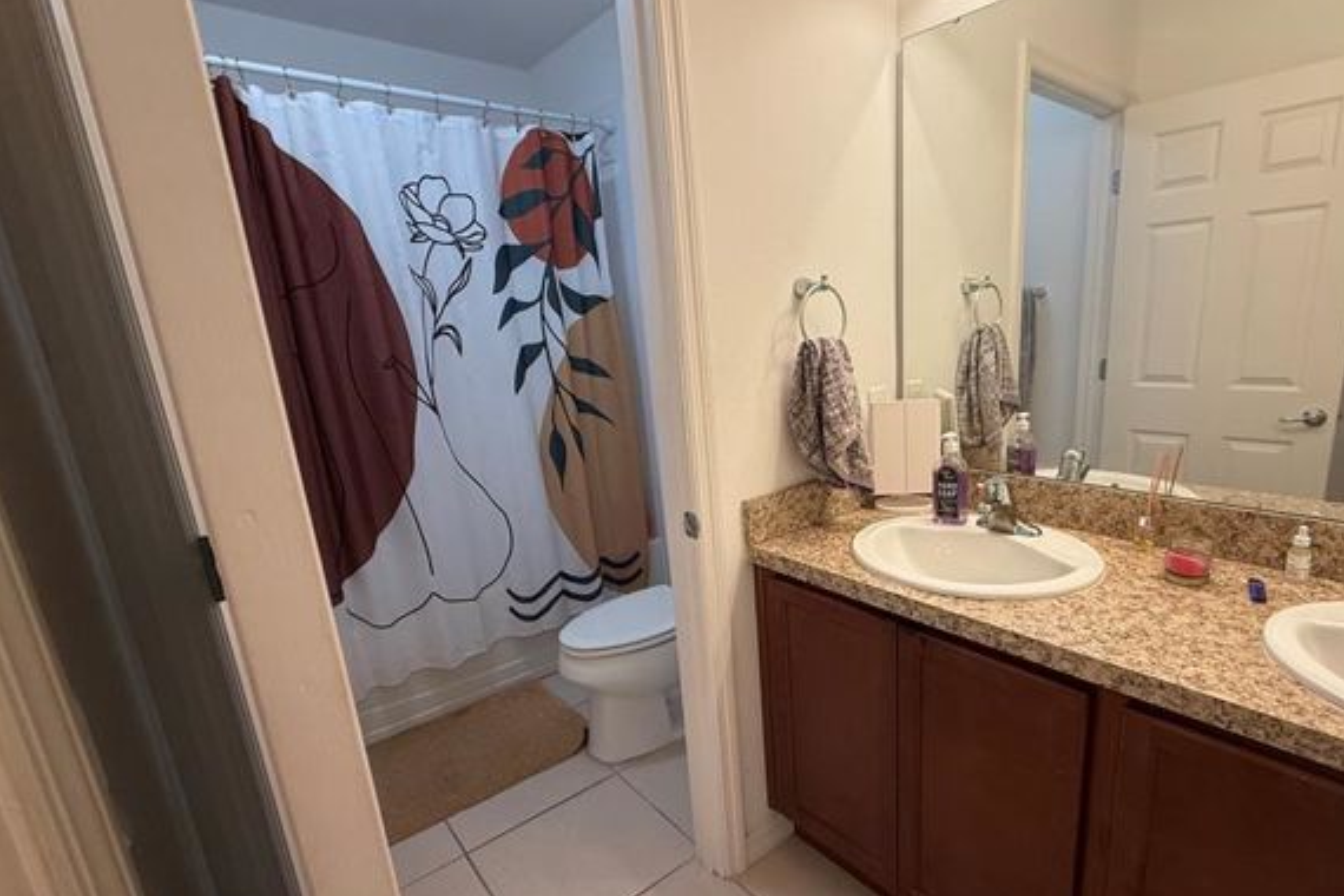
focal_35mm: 18
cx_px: 789
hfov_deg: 89.1
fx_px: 672
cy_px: 490
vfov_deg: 67.2
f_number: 2.2
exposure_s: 1/120
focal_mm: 2.22
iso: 200
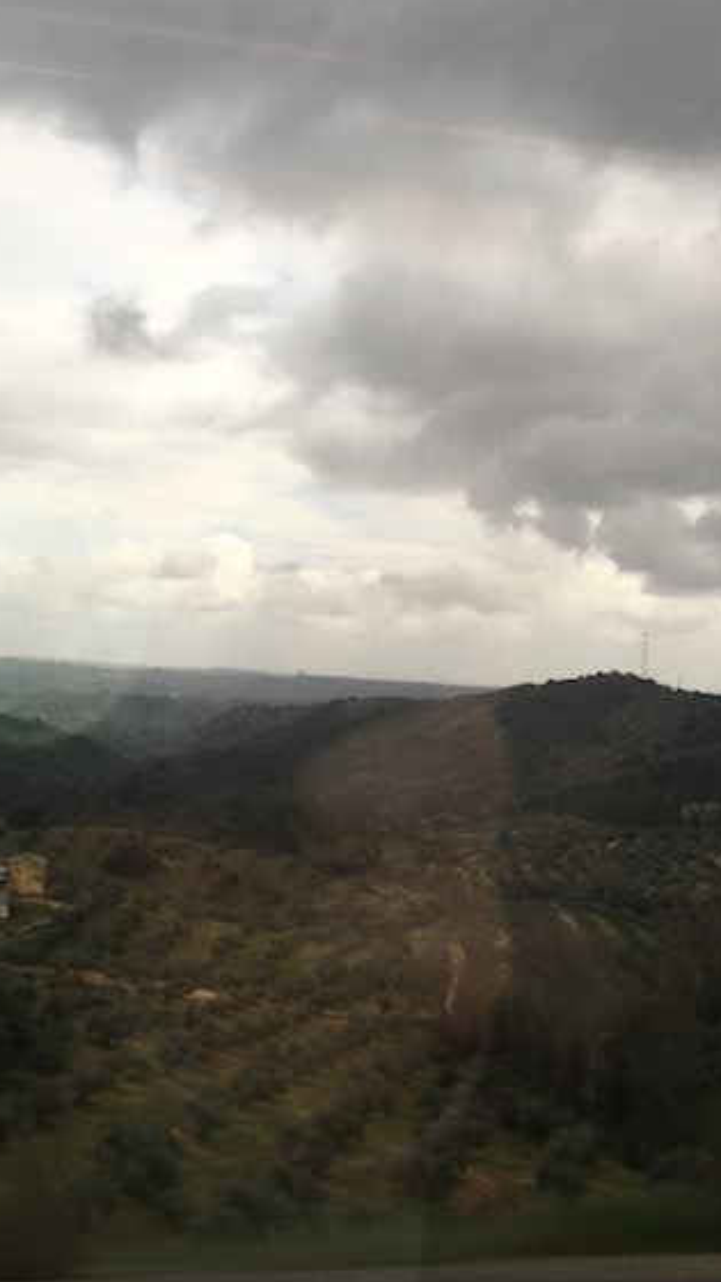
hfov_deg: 24.5
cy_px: 627
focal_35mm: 48
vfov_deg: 42.9
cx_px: 130
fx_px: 1631
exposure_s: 1/100
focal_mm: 4.15
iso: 25
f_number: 2.2
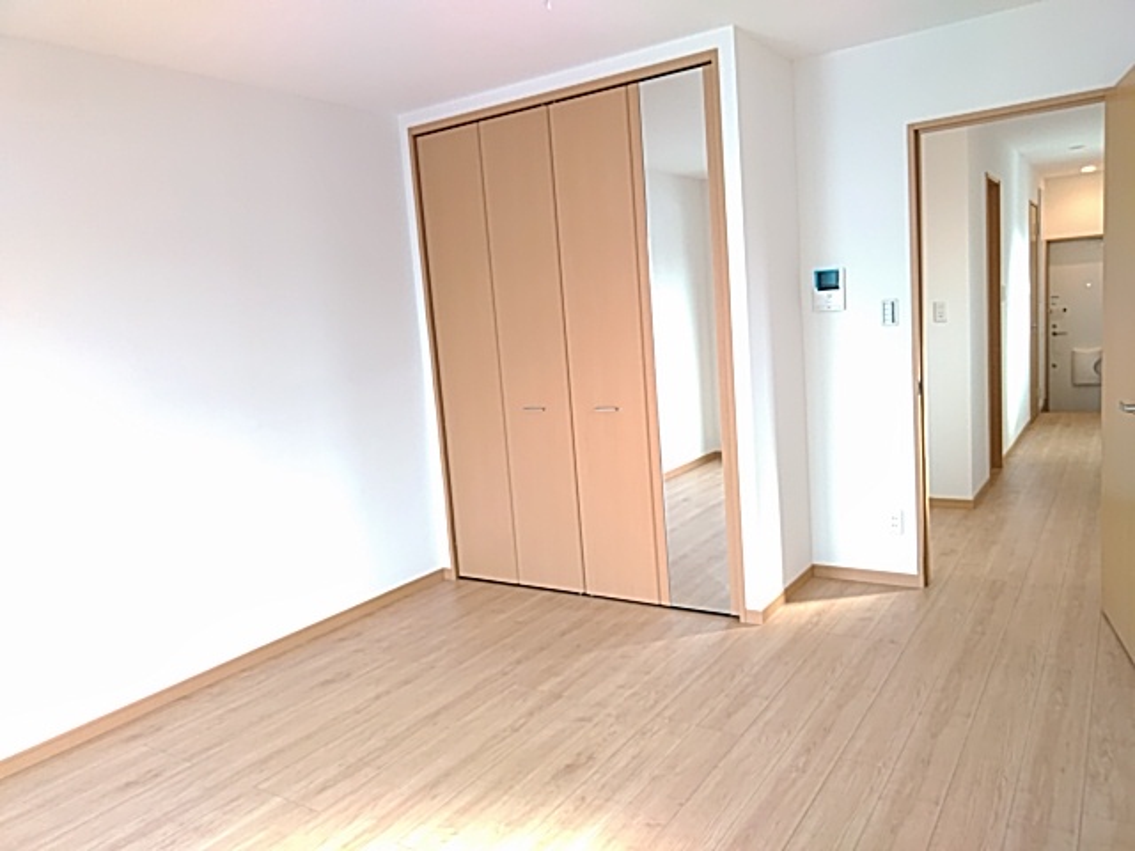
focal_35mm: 27
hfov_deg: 65.3
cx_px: 568
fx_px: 885
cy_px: 426
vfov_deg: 51.4
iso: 200
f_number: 2.2
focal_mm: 3.46
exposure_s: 1/57.9
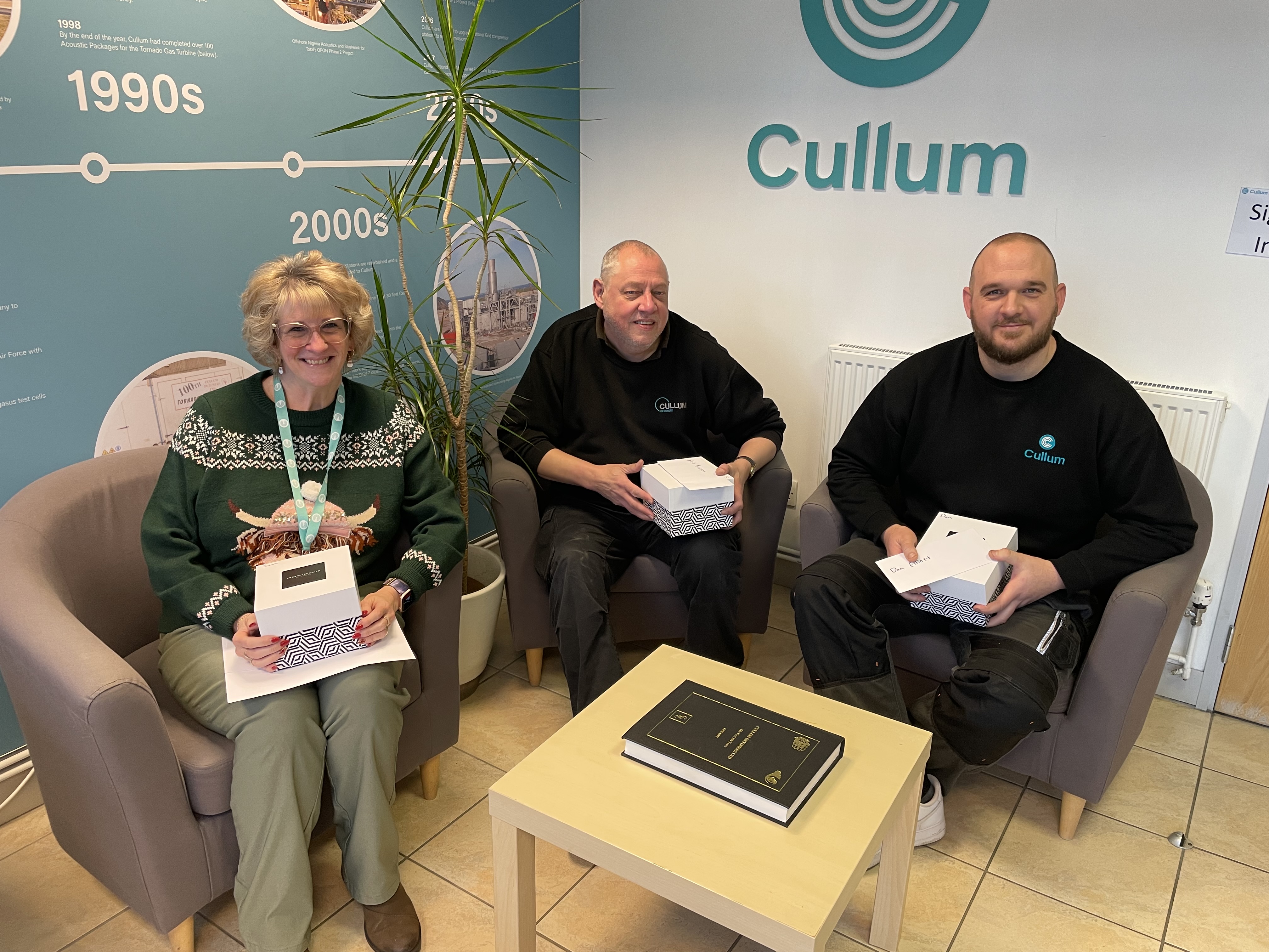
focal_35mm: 26
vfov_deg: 53.1
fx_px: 953
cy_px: 476
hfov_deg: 67.3
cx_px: 634
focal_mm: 4.2
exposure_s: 1/50
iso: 100
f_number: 1.6
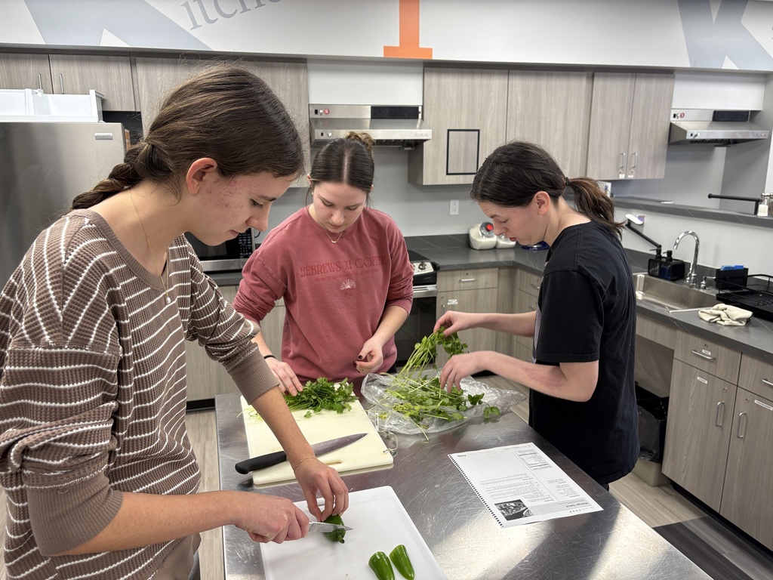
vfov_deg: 53.1
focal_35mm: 26
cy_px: 290
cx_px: 386
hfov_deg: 67.3
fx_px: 581
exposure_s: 1/60
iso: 64
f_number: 1.6
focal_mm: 5.96
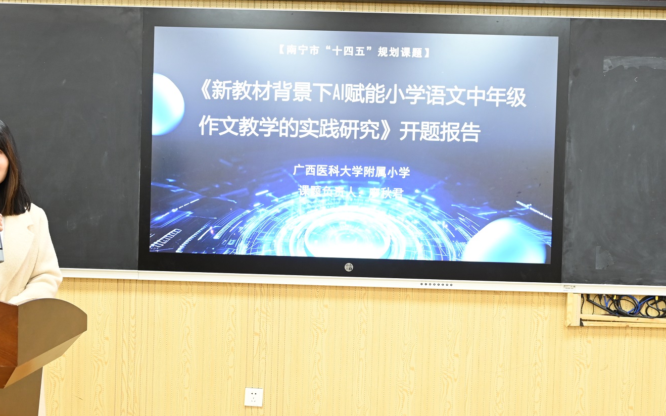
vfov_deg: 24.9
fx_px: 941
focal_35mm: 52
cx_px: 348
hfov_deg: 39.0
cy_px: 198
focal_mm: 30.5
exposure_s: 1/30
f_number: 4.5
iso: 1250
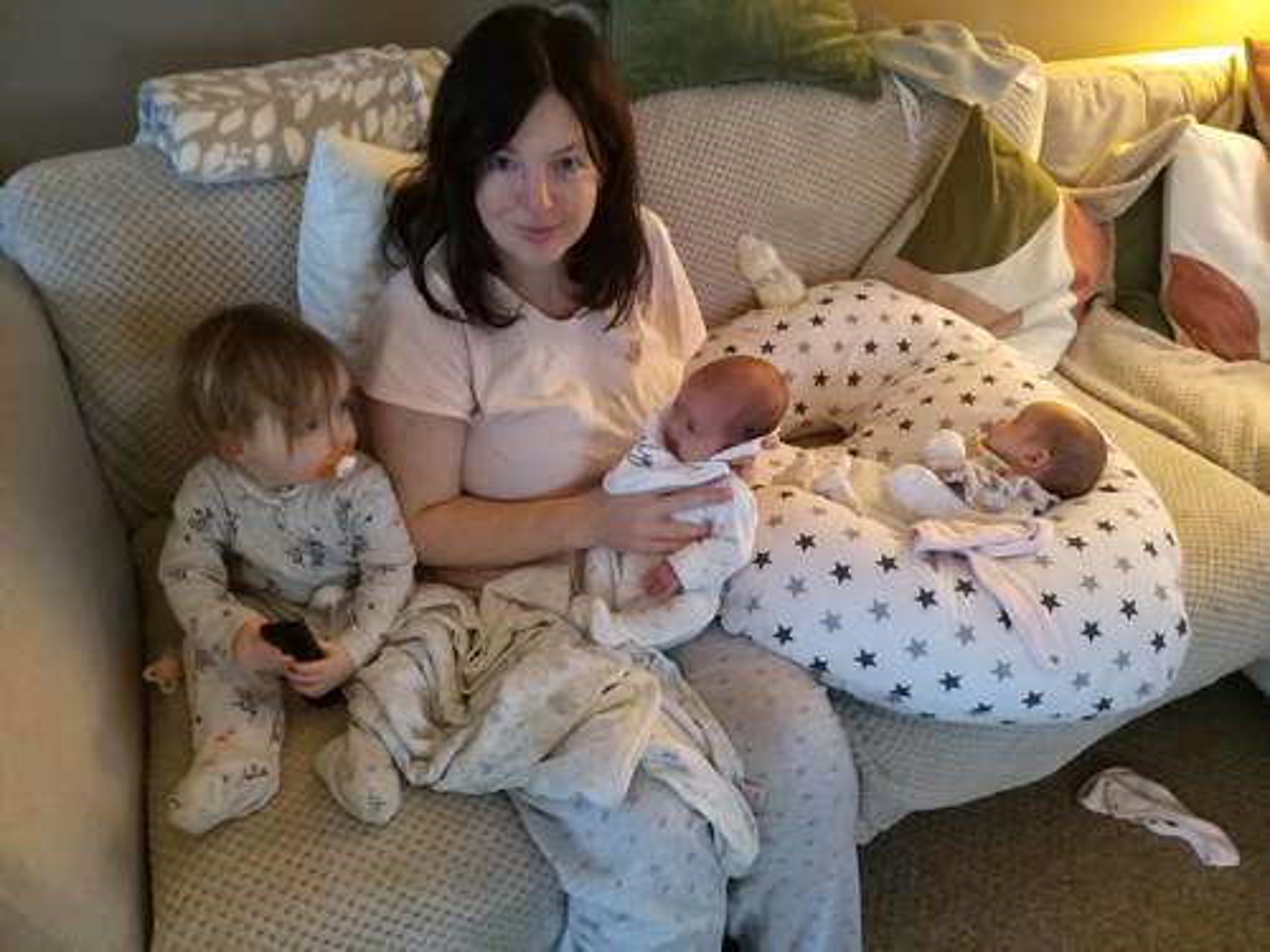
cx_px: 635
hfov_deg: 65.3
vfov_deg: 51.4
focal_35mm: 27
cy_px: 476
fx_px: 991
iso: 640
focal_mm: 3.93
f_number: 1.7
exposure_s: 1/17
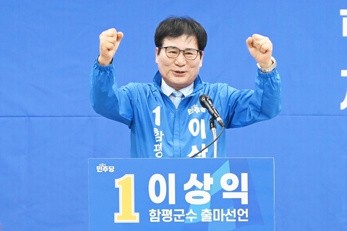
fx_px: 1060
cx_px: 174
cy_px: 116
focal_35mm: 110
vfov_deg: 12.4
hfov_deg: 18.6
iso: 3200
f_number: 6.3
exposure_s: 1/125
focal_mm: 110
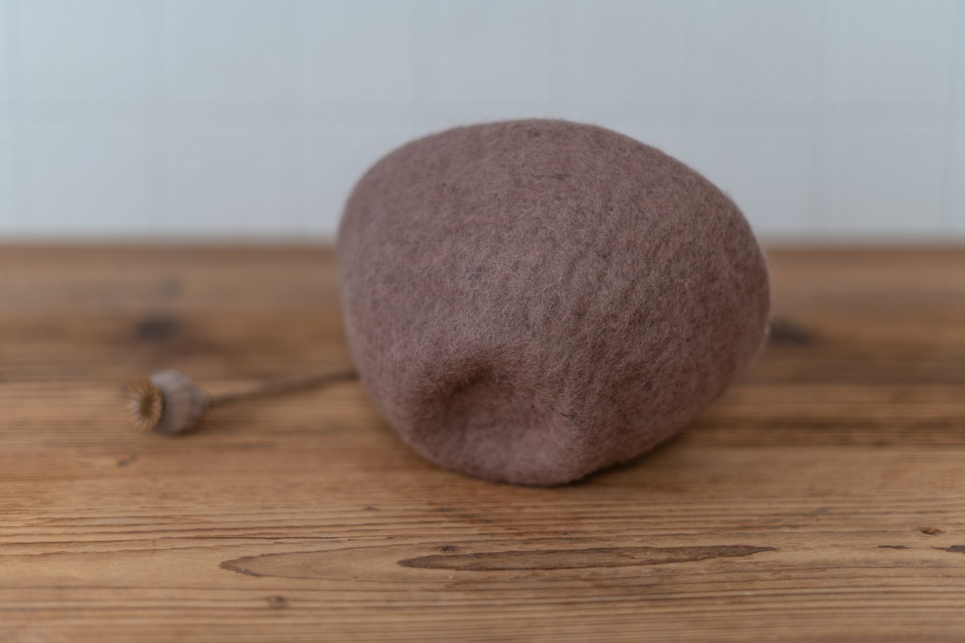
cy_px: 322
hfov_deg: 39.6
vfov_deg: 27.0
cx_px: 482
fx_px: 1340
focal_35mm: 50
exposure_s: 1/500
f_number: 2
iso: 200
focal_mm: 50
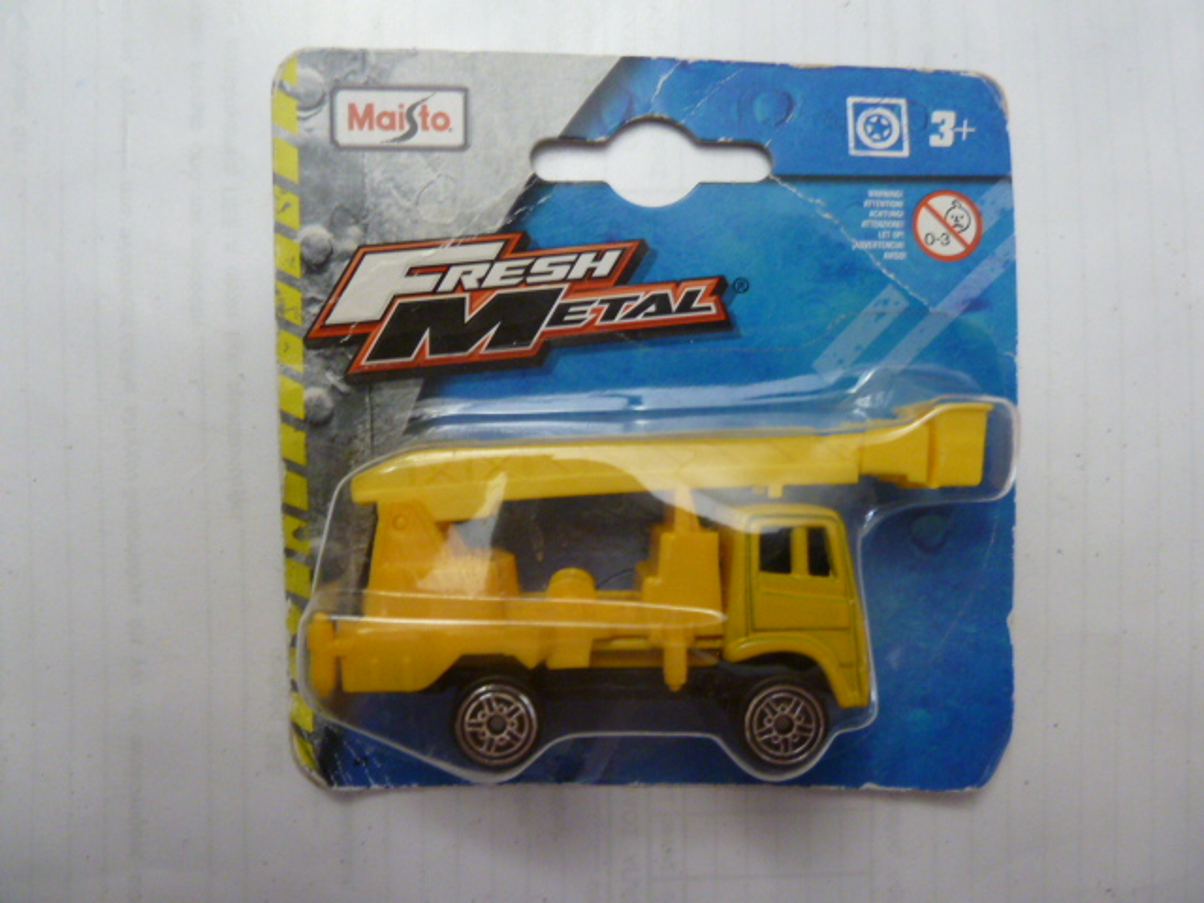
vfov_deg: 54.9
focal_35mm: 25
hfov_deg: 69.4
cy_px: 452
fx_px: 870
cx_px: 602
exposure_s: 1/30
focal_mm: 4.1
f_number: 3.3
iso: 400
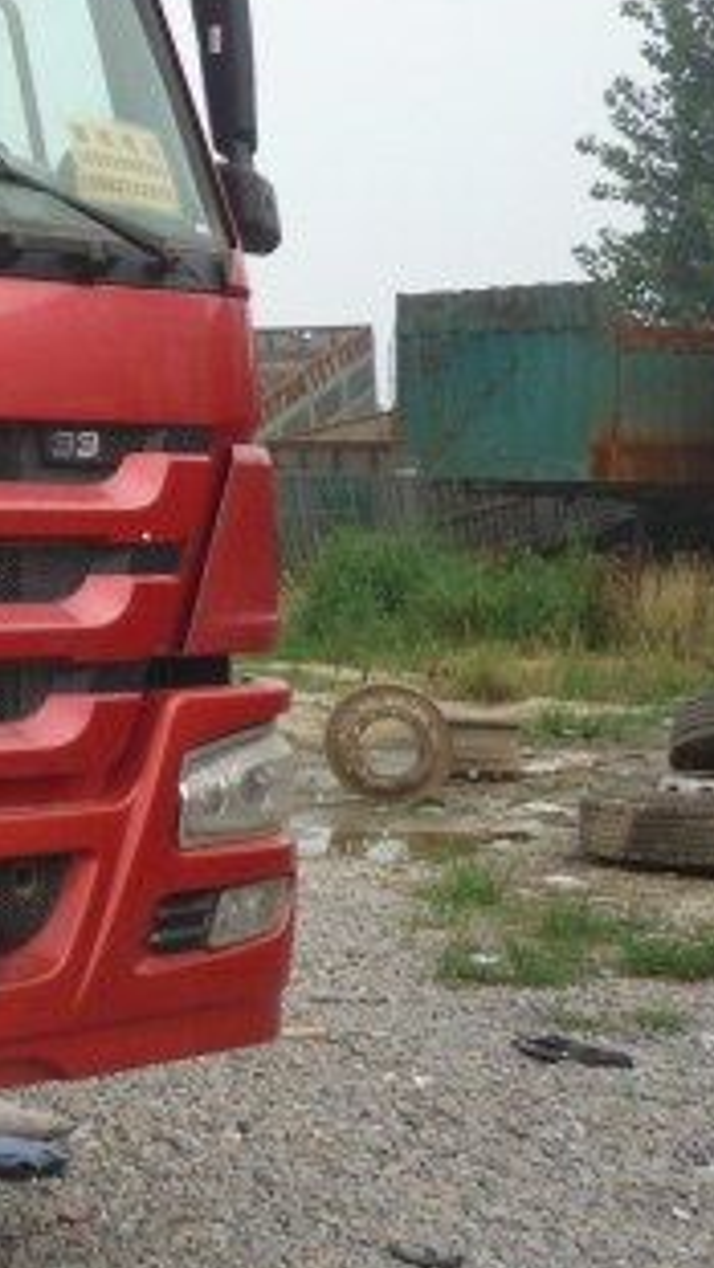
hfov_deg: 14.5
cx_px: -539
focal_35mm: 74
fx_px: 2490
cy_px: 330
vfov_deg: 28.2
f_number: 2.8
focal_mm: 5.5
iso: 80
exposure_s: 1/800
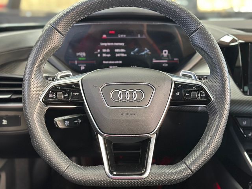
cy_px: 94
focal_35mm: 48
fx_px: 349
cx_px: 126
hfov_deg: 39.7
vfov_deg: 30.3
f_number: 1.78
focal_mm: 6.86
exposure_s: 1/40
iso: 320
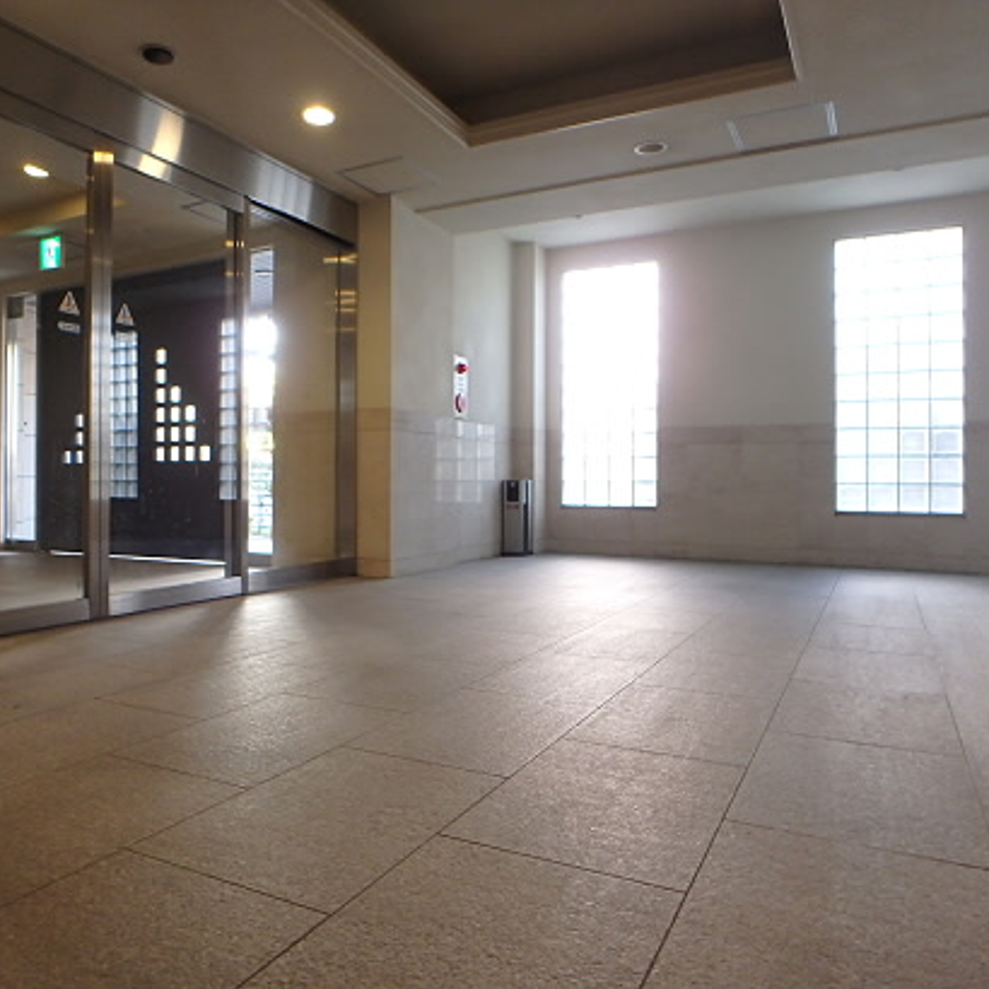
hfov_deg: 62.5
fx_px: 808
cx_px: 412
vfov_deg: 62.9
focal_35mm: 25
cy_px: 497
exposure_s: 1/30
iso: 320
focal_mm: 3.7
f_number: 3.5
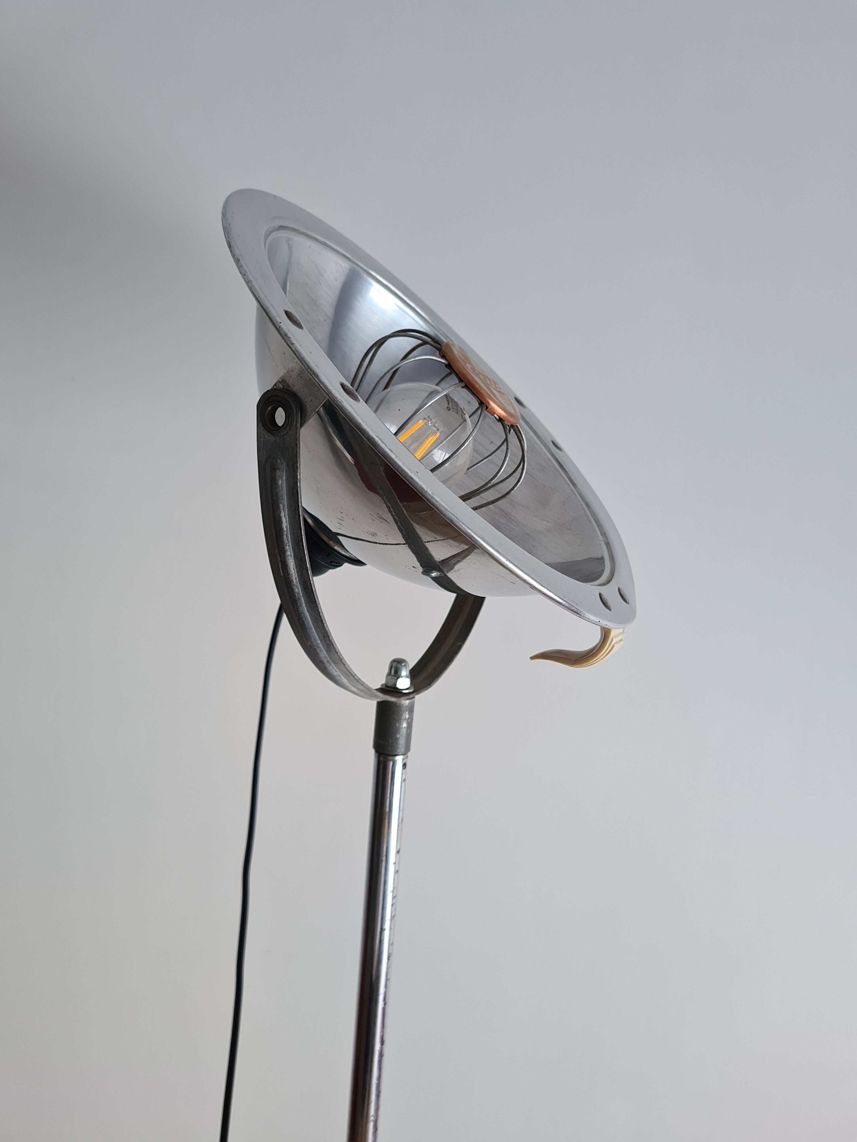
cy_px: 571
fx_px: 858
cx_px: 428
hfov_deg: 53.1
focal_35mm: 26
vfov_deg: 67.3
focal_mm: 5.4
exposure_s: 1/50
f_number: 1.8
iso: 100
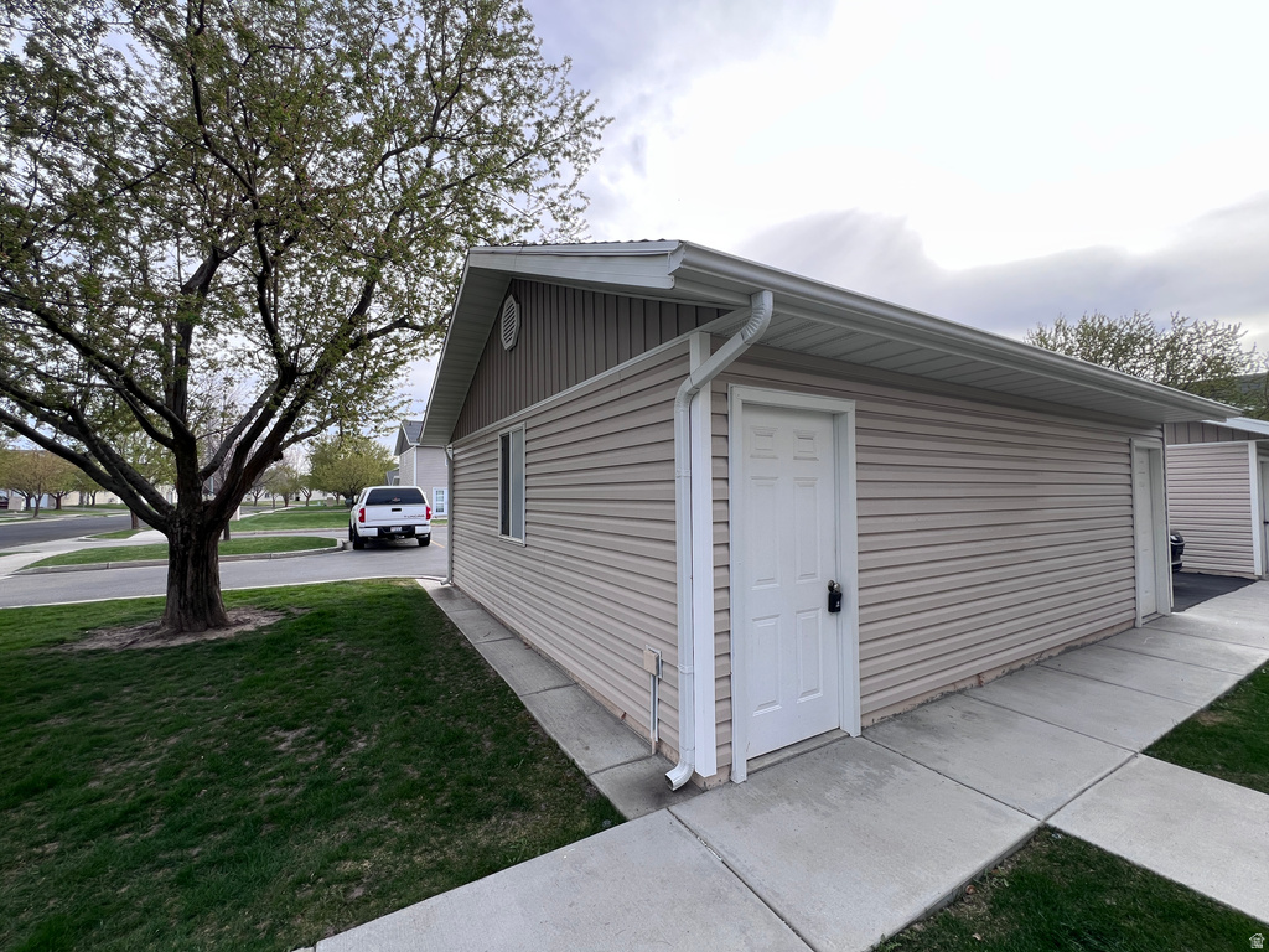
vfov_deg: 89.9
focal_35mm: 13
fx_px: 477
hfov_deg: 106.2
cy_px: 476
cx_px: 634
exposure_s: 1/436
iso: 32
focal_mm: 1.57
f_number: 1.8
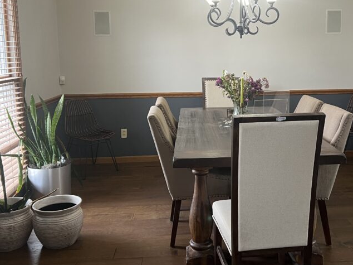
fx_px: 428
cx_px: 213
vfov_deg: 34.2
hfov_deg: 44.6
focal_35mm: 42
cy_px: 103
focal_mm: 5.7
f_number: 1.5
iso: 125
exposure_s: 1/60
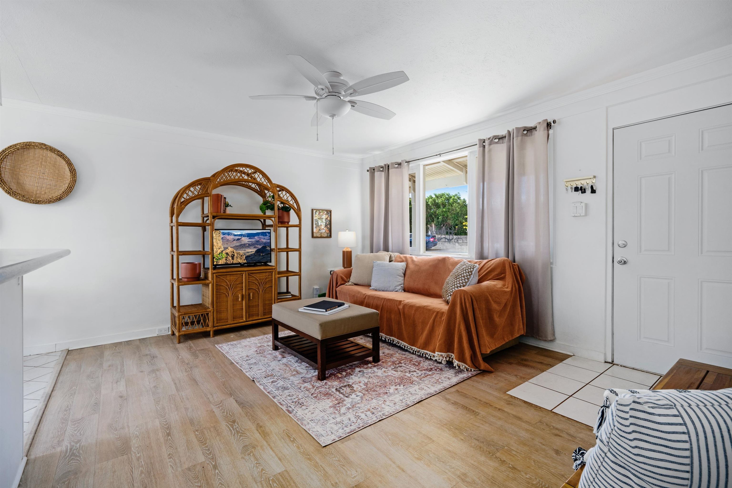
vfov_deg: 73.7
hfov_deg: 96.7
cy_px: 244
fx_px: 325
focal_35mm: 16
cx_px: 366
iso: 320
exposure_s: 1/13
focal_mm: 16
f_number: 8
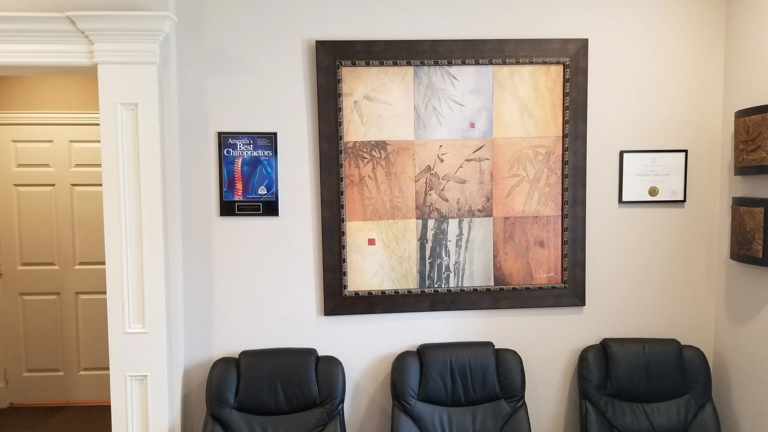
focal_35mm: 29
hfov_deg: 66.1
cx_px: 378
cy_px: 257
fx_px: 591
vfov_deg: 40.0
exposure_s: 1/30
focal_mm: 4.25
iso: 200
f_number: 1.7
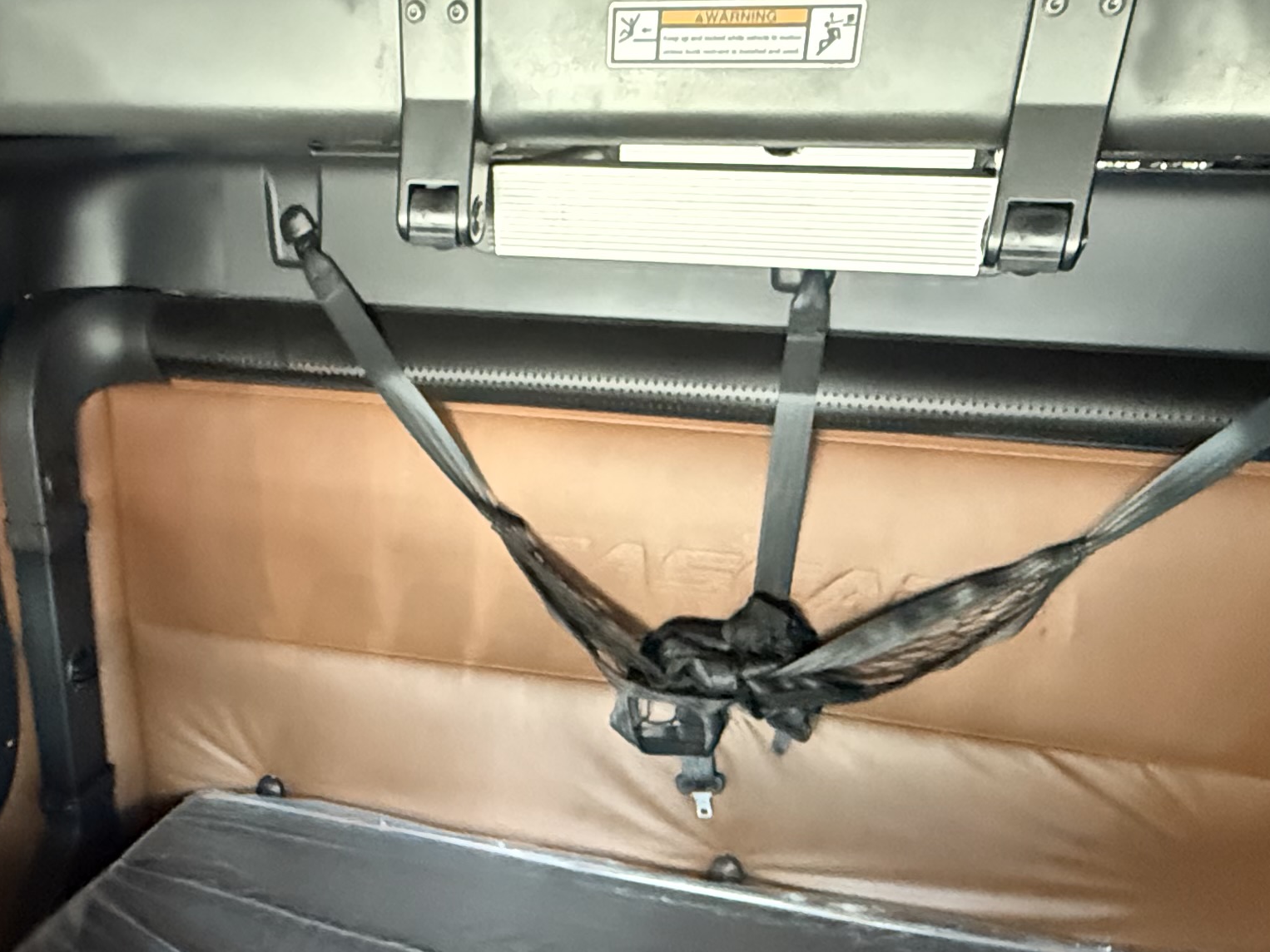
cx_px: 415
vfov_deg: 37.1
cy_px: 786
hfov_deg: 49.2
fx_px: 1357
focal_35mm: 37
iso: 1600
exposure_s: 1/40
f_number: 2.2
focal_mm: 2.22
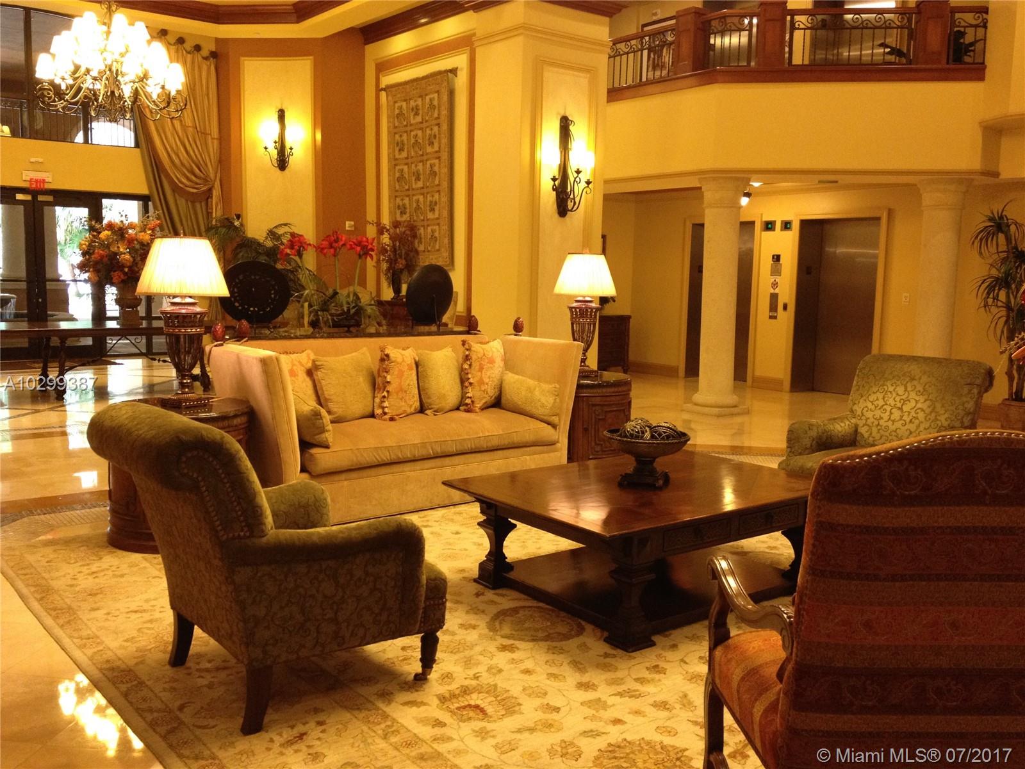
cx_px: 512
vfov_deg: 40.7
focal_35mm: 35
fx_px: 1036
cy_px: 384
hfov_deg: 52.6
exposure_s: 1/20
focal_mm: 4.28
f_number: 2.4
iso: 250
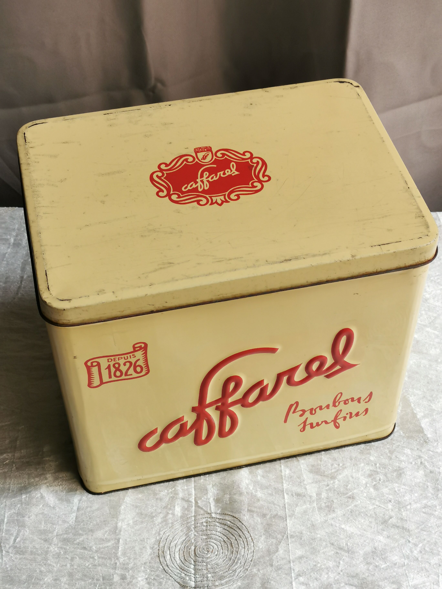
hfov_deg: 26.6
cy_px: 294
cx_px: 221
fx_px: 936
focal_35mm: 55
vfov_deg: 34.9
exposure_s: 1/100
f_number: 1.8
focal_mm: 5.58
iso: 100
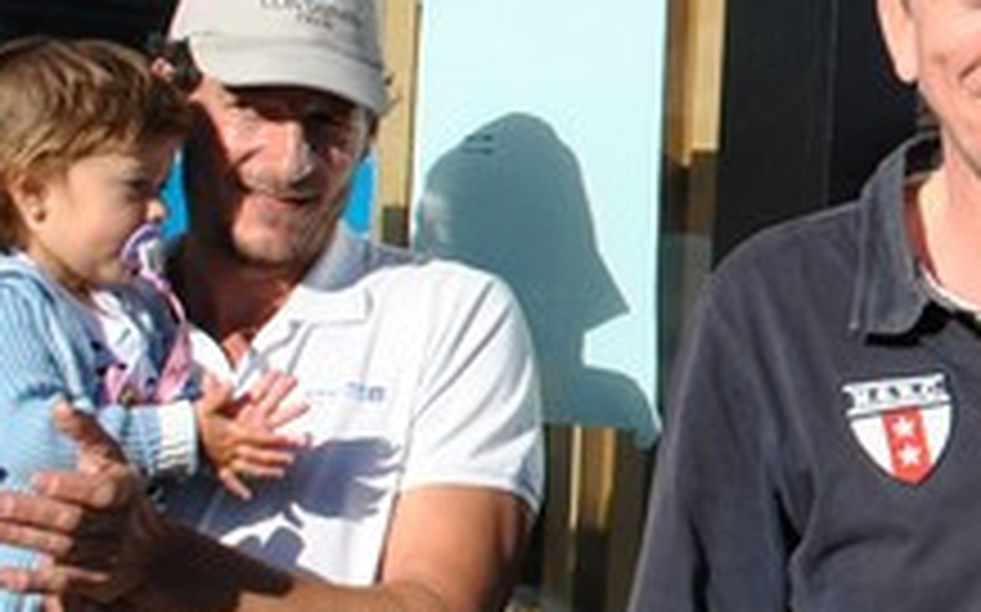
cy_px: 50
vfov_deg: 9.6
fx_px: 3607
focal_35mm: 135
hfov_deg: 14.6
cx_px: 1377
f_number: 8
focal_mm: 24
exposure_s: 1/250
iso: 100
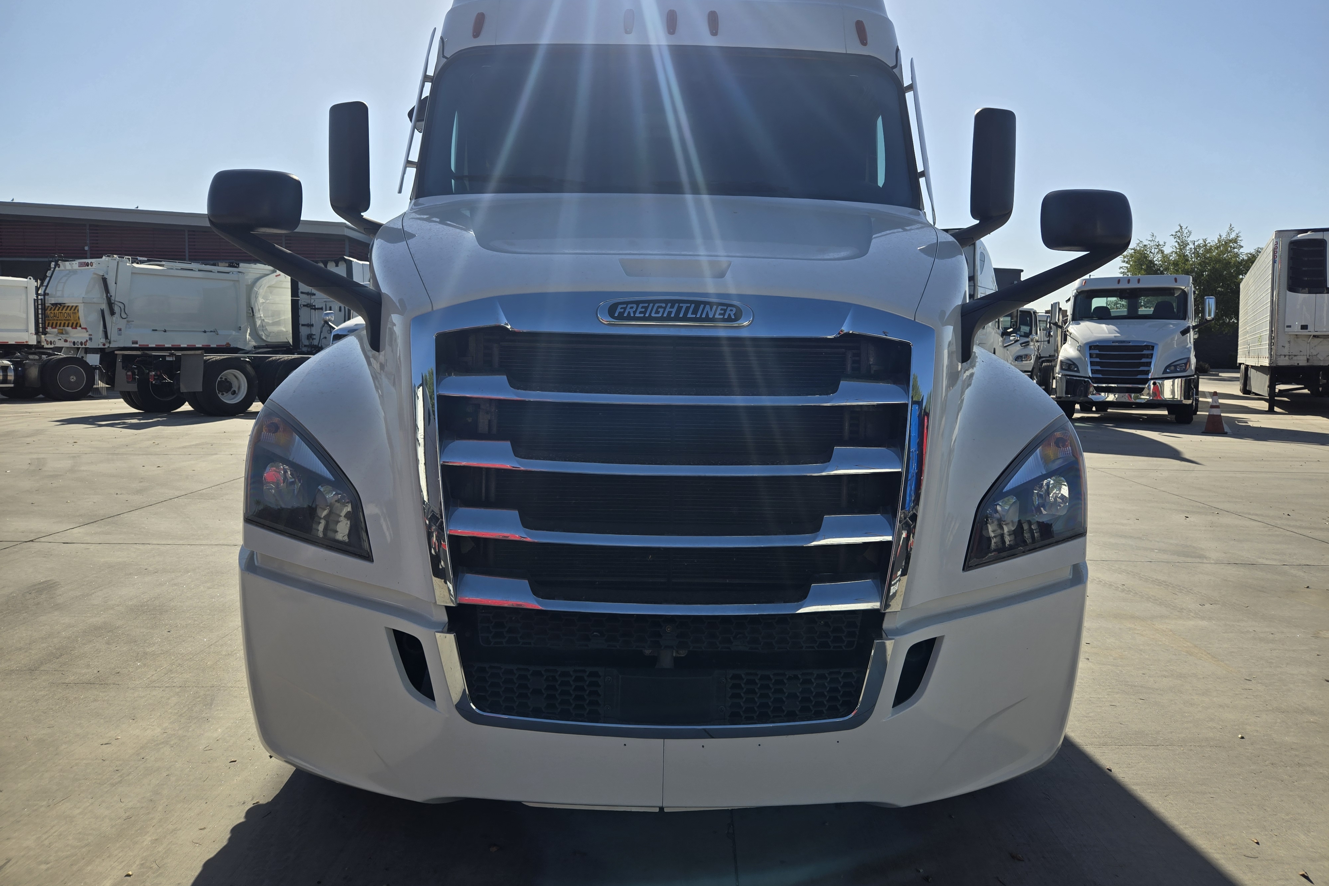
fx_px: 886
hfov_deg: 73.7
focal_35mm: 24
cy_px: 398
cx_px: 666
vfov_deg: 53.0
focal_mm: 5.4
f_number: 1.8
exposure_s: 1/1824
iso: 25
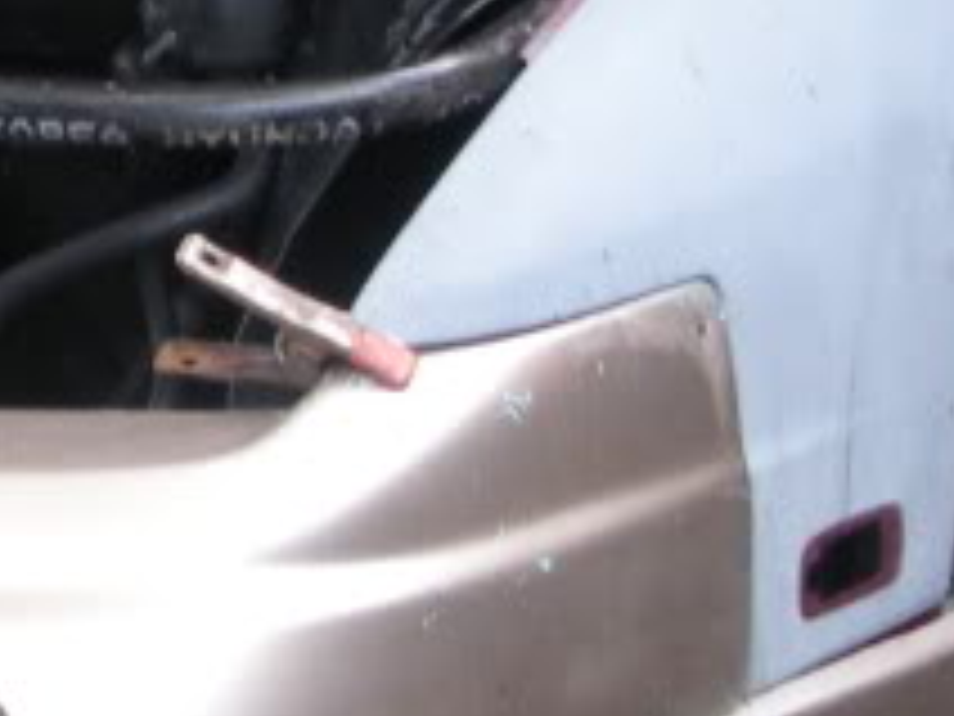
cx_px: -657
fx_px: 4795
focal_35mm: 174
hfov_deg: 10.8
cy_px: -5
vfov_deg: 8.5
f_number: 3.5
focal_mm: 6.3
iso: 83
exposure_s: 1/60
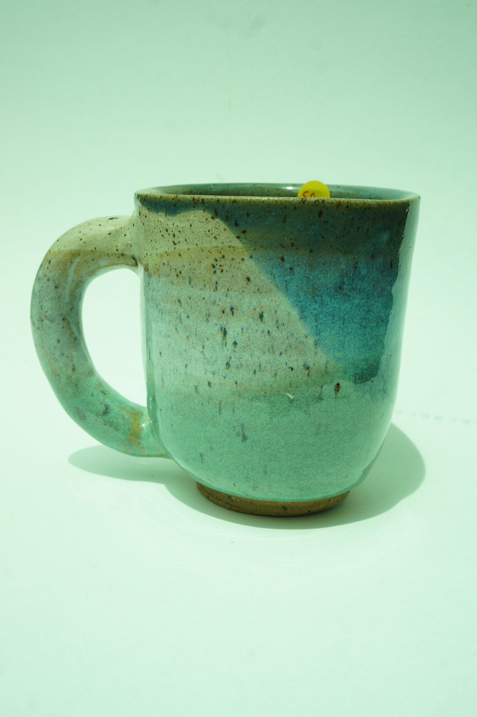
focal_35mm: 39
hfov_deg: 34.1
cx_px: 238
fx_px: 777
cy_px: 358
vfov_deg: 49.6
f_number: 10
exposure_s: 1/200
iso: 100
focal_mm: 26
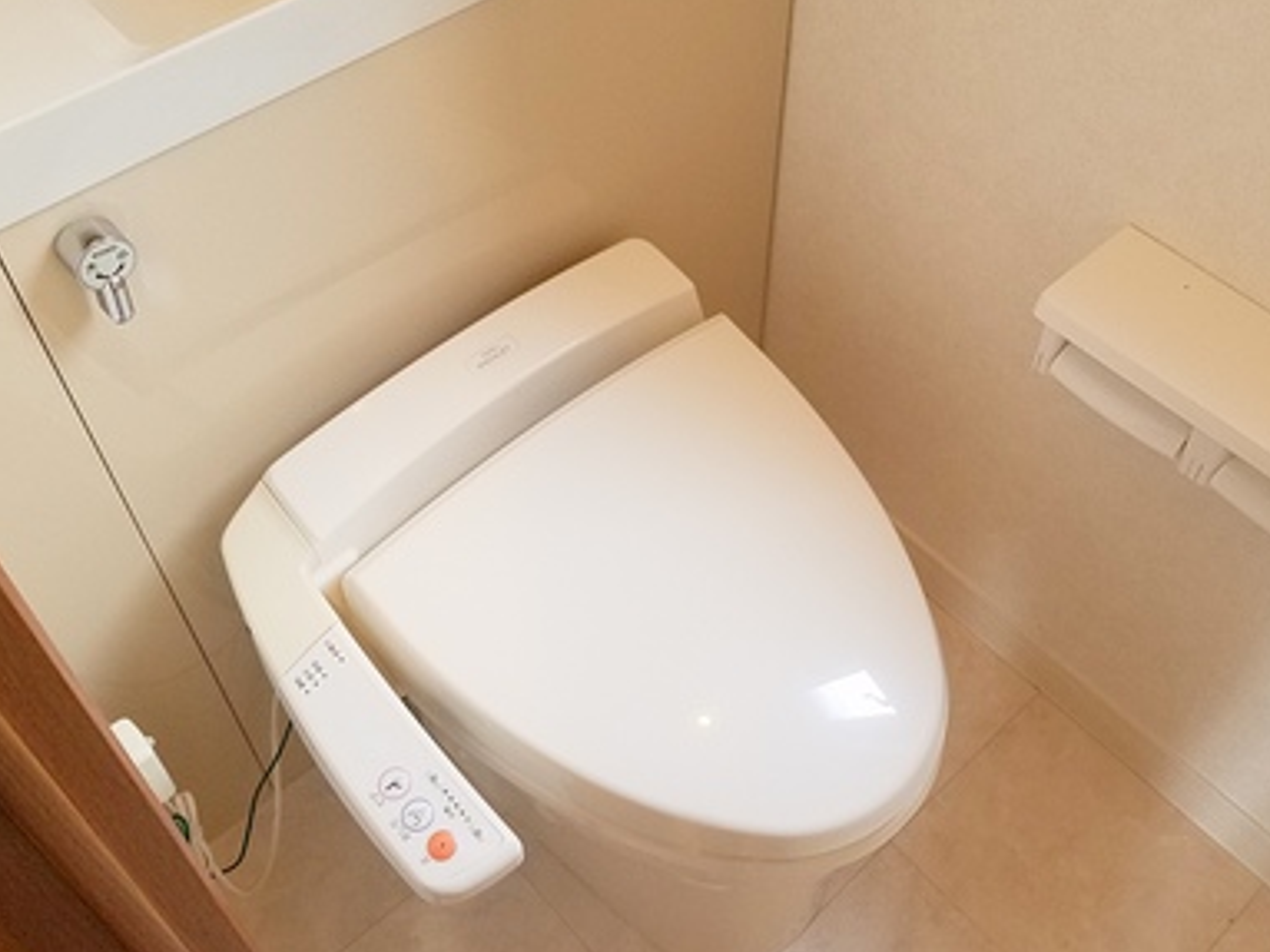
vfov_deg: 37.6
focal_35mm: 38
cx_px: 812
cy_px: 408
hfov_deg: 48.4
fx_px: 1394
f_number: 1.7
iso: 160
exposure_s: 1/30
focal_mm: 4.2
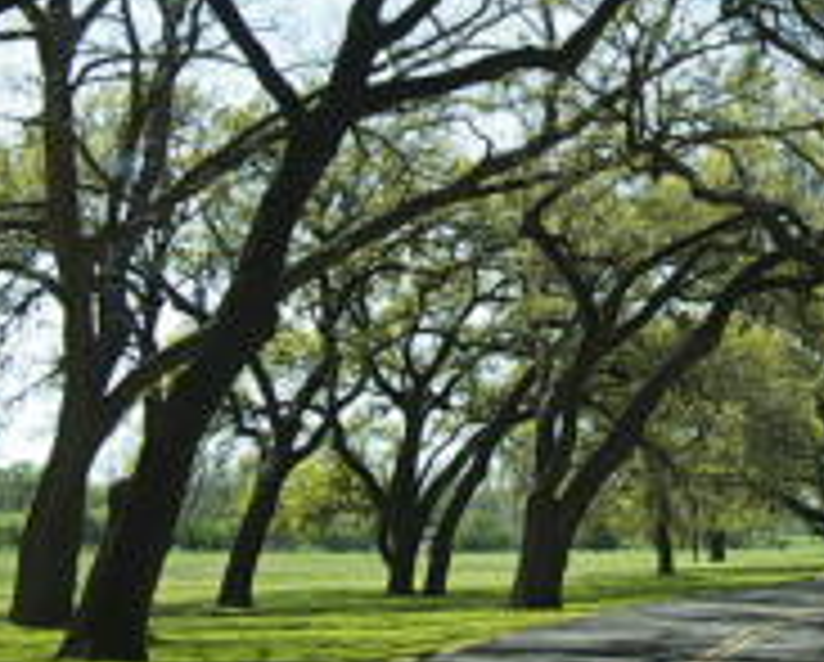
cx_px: 934
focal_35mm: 80
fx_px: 1954
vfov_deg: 18.8
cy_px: 23
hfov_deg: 22.3
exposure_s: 1/250
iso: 200
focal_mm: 15
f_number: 5.6
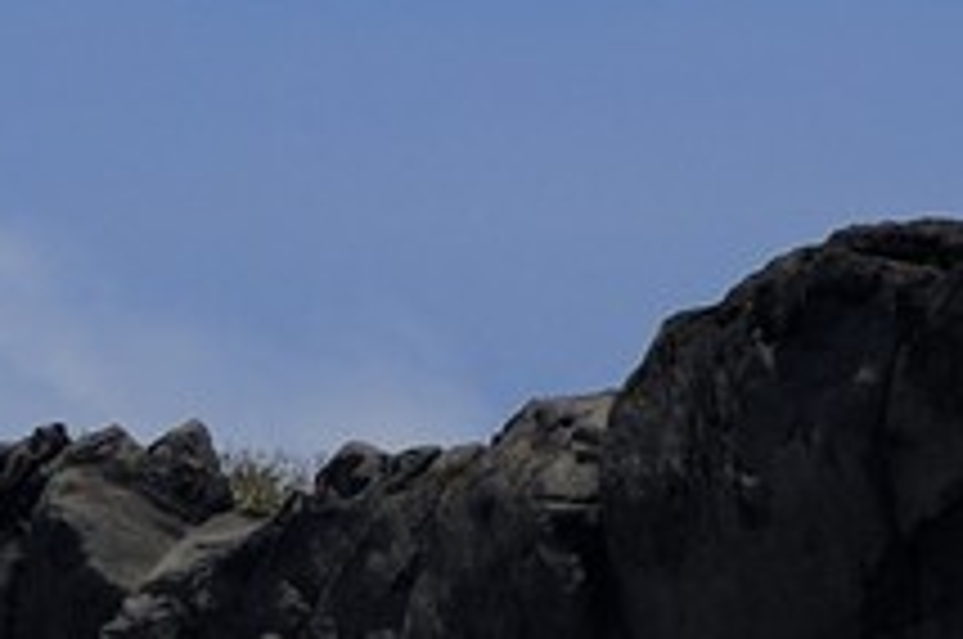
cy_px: 1377
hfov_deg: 1.4
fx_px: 39984
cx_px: -2272
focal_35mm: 1497
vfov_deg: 0.9
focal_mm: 200
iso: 200
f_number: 13
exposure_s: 1/400
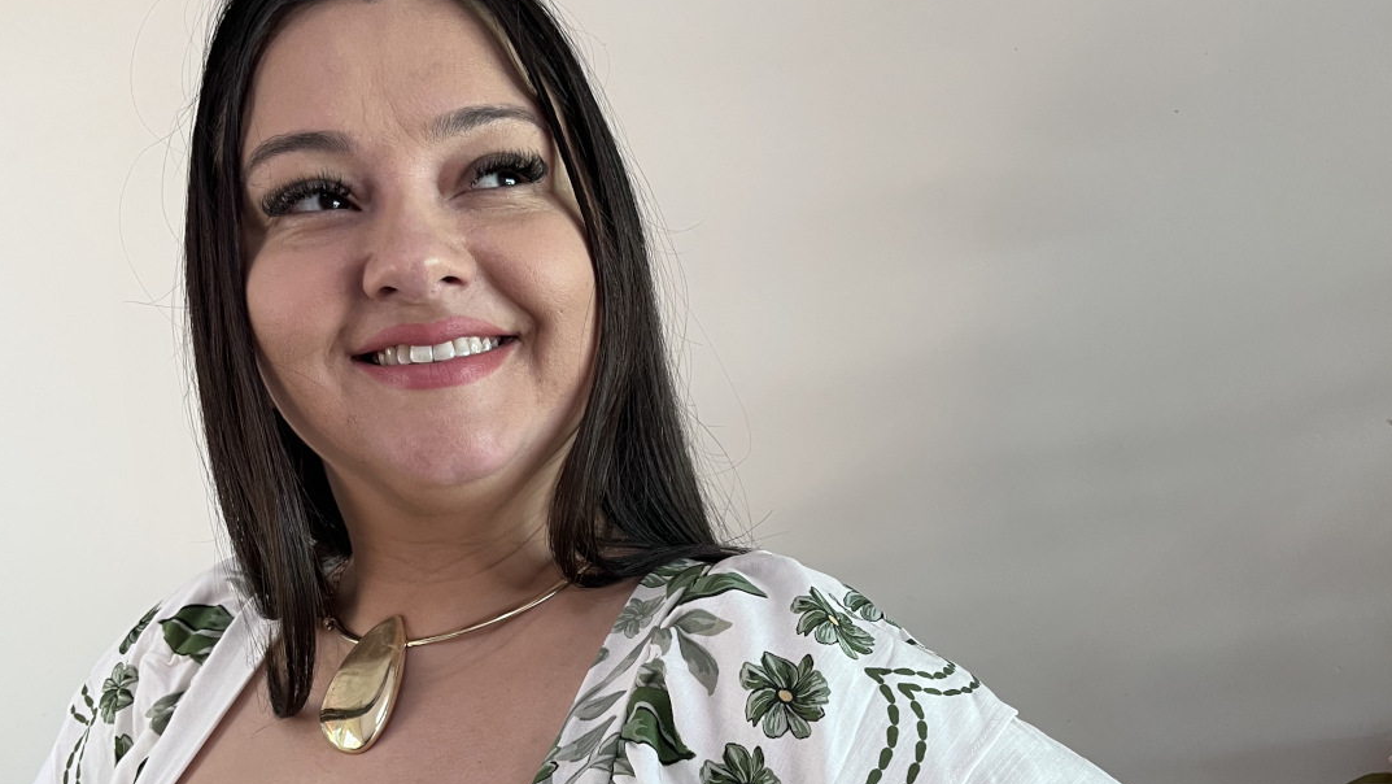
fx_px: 1403
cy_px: 749
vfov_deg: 29.5
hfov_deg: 52.8
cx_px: 694
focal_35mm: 38
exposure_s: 1/60
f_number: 1.6
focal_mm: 5.1
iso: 125
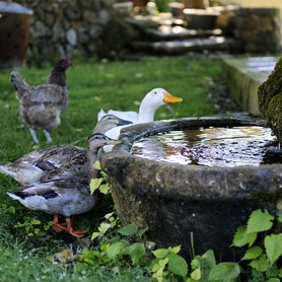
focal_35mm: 90
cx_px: 157
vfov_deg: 19.3
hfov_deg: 19.3
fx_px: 830
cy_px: 141
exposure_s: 1/160
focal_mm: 70
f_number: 2.8
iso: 200
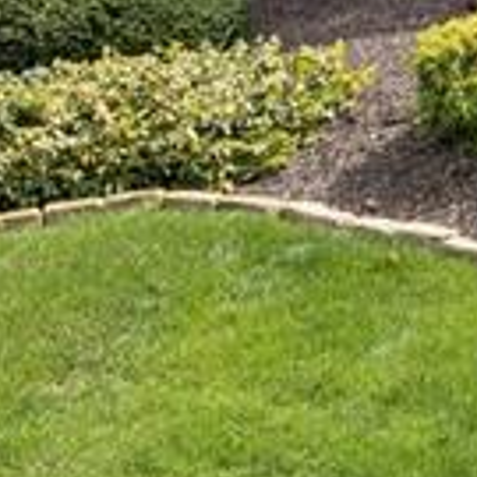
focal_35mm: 161
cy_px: -357
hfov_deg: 9.3
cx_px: 1263
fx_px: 2510
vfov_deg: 10.3
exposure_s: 1/60
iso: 360
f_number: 2.8
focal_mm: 12.3
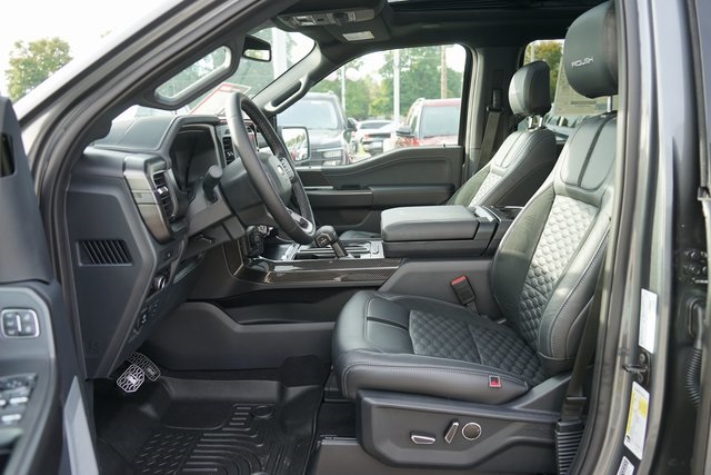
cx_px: 356
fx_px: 553
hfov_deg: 65.5
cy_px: 238
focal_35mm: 28
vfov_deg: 46.4
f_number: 4.5
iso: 100
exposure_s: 1/60
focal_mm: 28
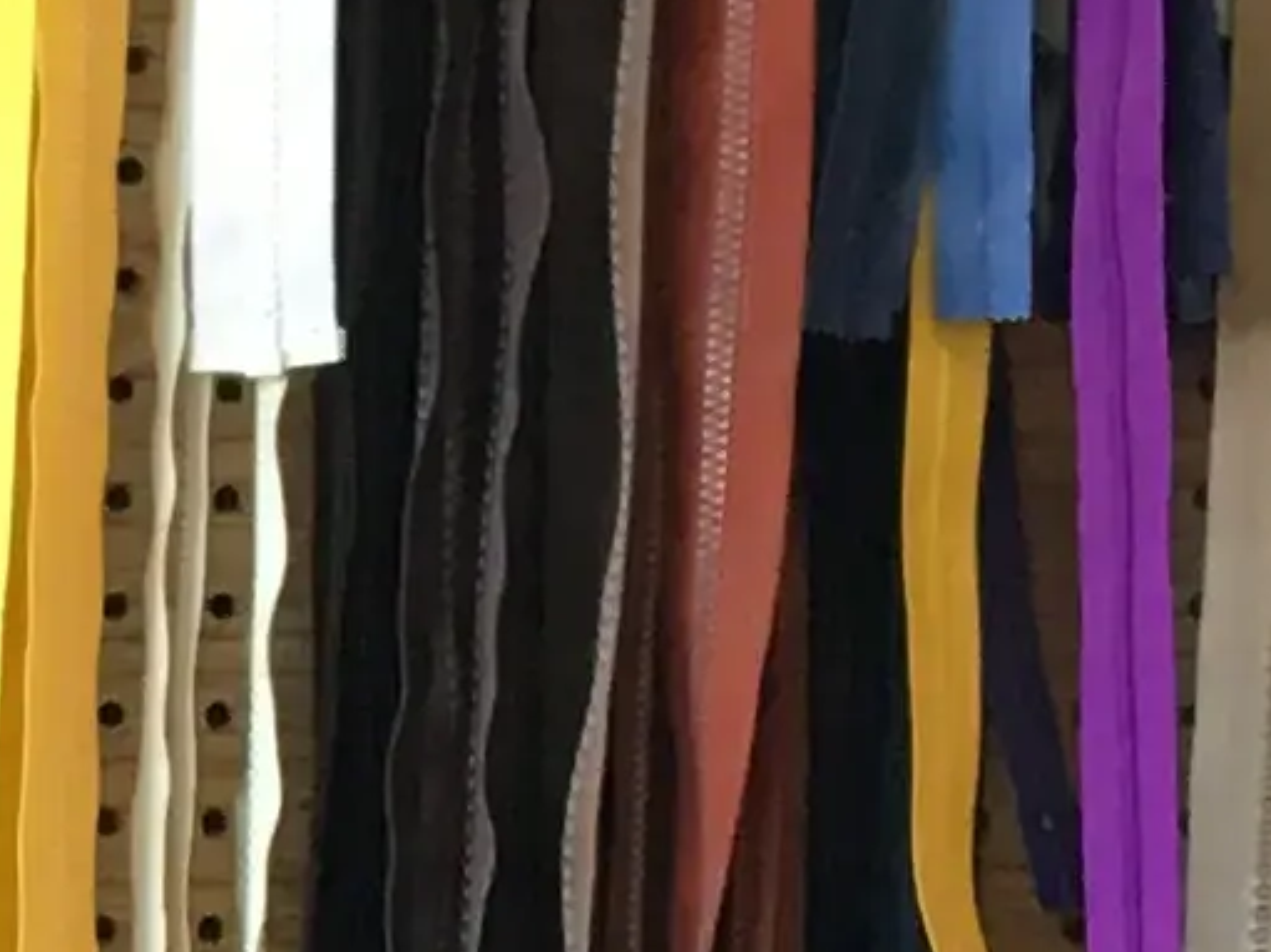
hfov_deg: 8.0
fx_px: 8406
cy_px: 1936
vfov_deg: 6.3
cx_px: -1681
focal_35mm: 229
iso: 32
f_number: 2.2
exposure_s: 1/30
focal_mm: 4.15
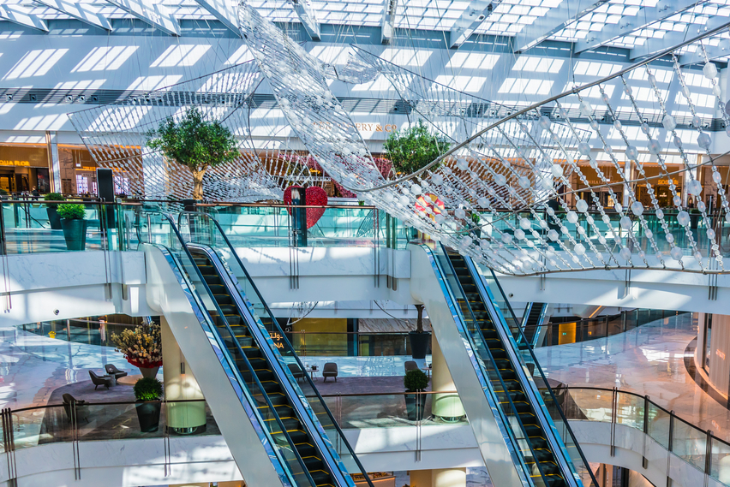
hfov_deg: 41.8
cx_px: 522
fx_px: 933
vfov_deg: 28.8
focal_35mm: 46
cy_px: 377
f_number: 9
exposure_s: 1/125
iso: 220
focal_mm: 28
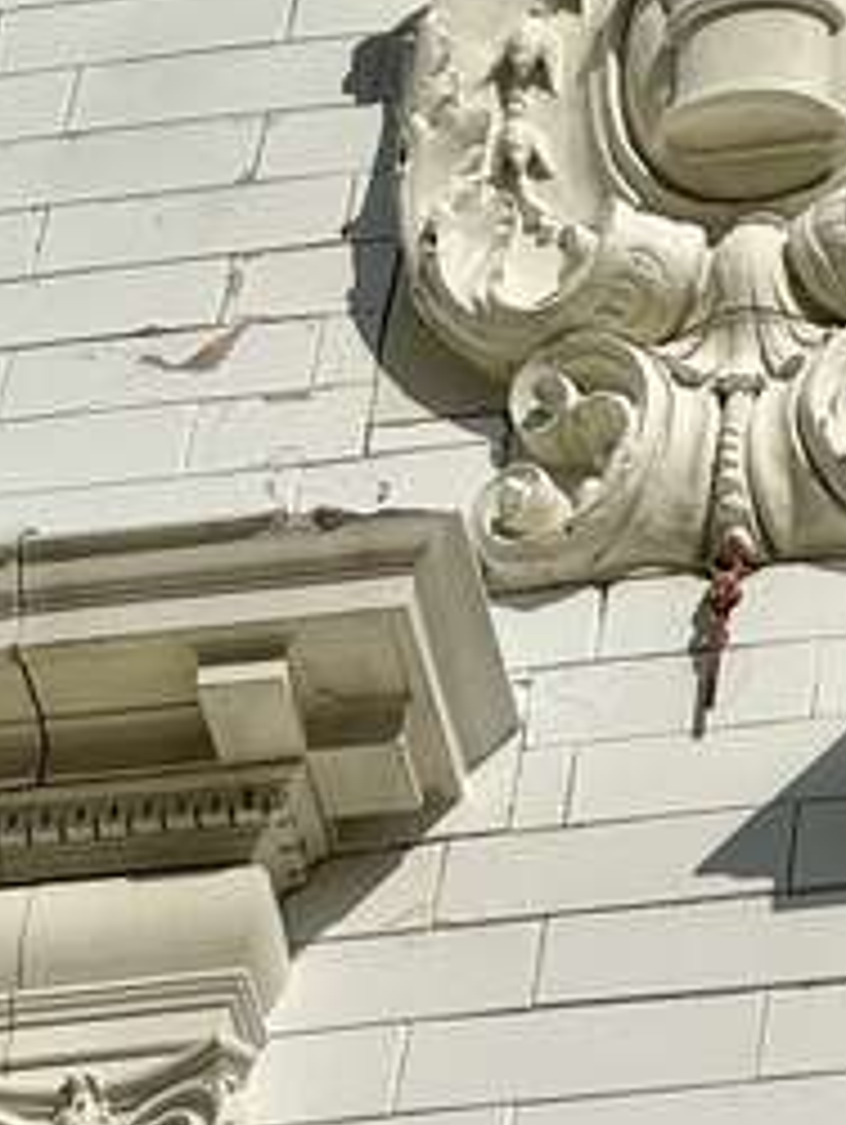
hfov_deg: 6.0
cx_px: 756
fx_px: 8003
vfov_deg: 8.0
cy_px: 0
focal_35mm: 246
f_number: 2.8
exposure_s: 1/2538
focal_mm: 9
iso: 25
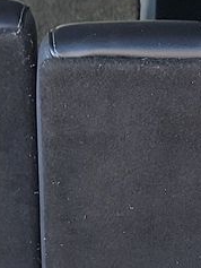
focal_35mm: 162
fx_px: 1253
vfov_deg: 12.2
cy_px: 178
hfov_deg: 9.1
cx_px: 24
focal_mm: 6.7
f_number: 1.8
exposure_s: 1/119
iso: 72
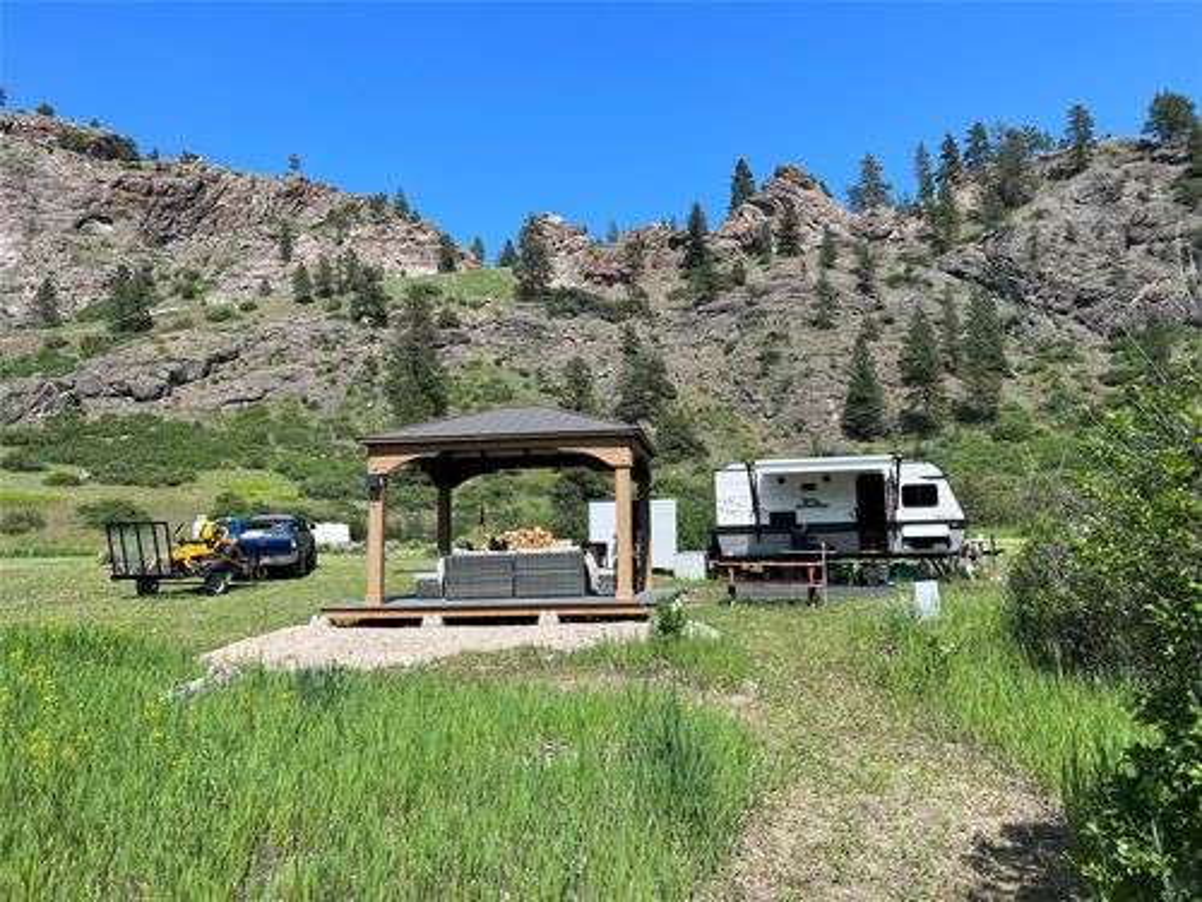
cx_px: 601
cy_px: 451
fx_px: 903
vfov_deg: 53.1
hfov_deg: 67.3
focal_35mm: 26
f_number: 1.5
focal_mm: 5.7
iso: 50
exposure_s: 1/2915
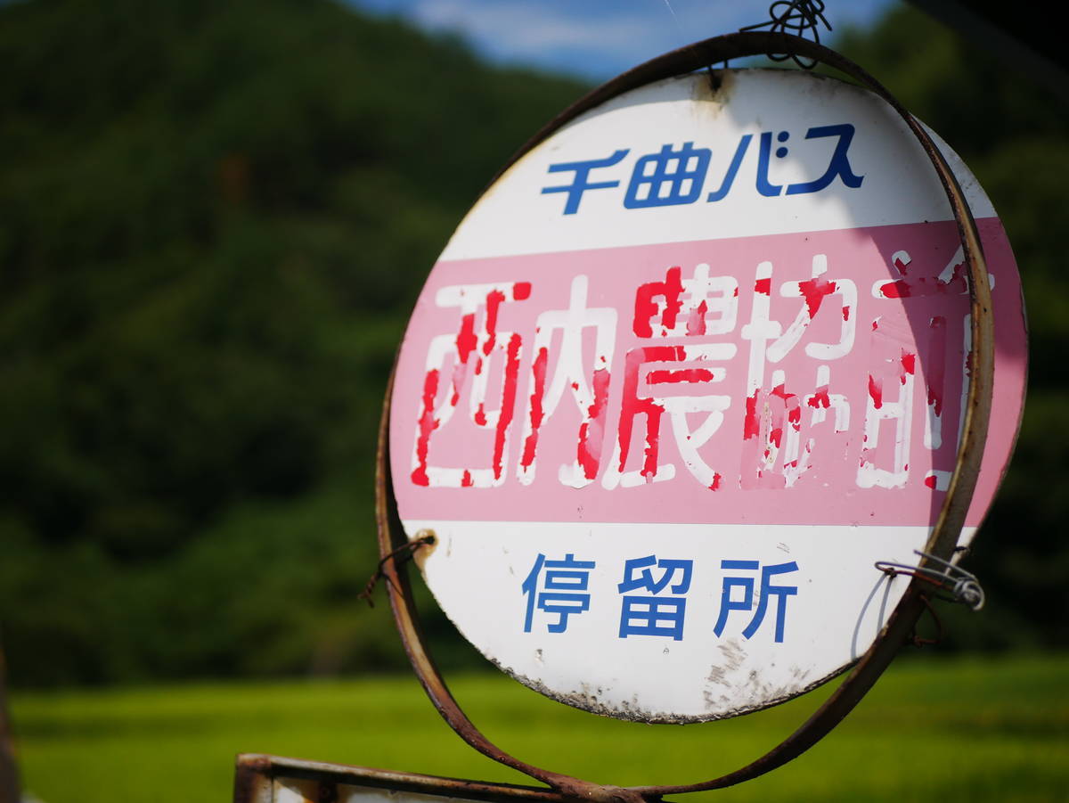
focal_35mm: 50
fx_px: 1545
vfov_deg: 29.1
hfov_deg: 38.2
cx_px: 534
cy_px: 402
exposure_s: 1/10000
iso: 200
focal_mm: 25
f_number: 1.7
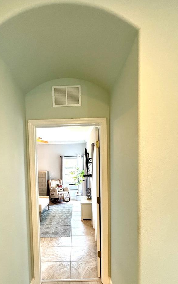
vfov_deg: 86.4
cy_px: 176
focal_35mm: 19
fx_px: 147
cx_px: 71
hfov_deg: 61.7
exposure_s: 1/120
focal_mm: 2.22
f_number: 2.2
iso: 320
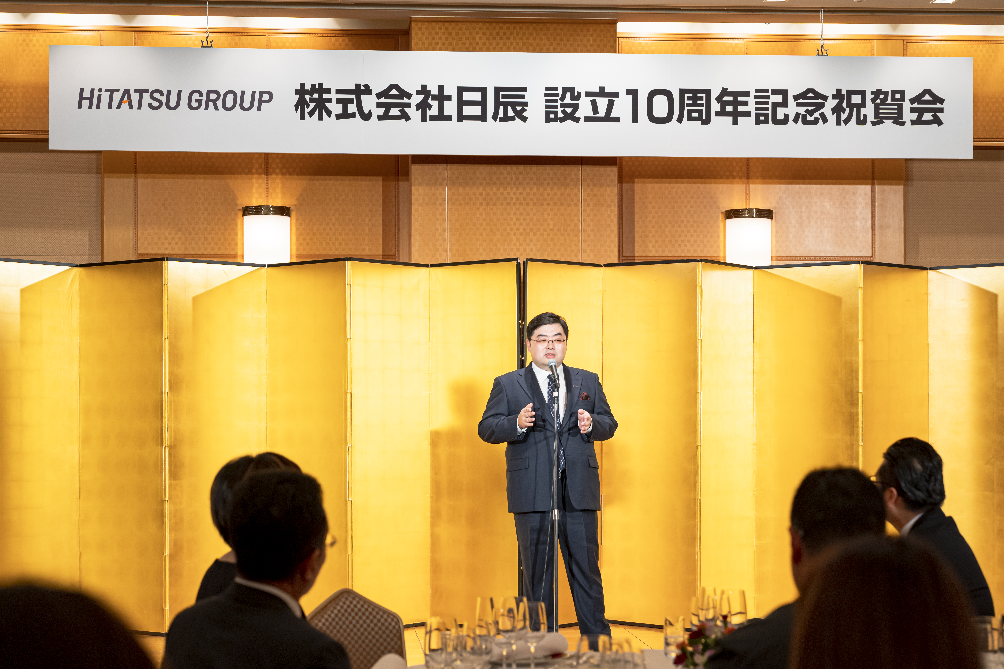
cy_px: 334
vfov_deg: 19.5
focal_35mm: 70
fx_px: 1952
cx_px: 502
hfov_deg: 28.8
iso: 1250
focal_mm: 70
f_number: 4.5
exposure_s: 1/200
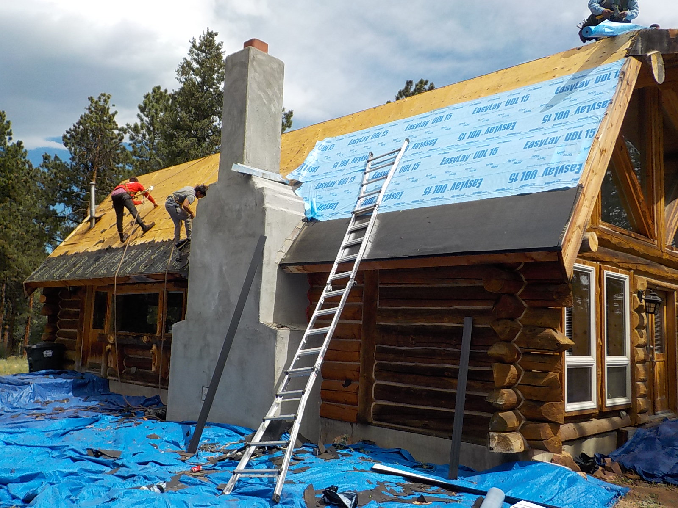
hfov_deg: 60.0
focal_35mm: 30
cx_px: 339
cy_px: 254
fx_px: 588
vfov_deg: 46.8
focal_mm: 4.1
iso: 125
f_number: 3.3
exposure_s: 1/1250
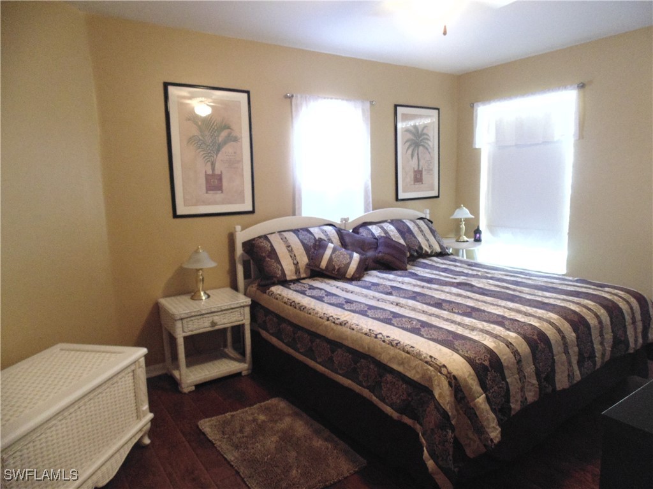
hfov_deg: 76.4
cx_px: 326
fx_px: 415
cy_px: 244
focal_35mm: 22
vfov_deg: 61.1
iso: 400
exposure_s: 1/15
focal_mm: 4
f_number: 3.1
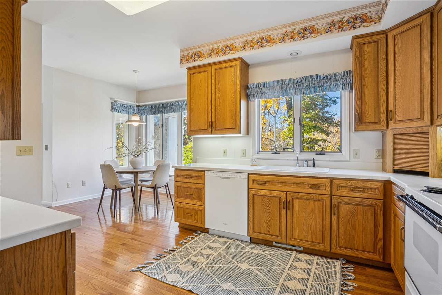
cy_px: 148
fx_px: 209
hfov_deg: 93.3
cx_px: 221
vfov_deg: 70.4
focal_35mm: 17
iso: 400
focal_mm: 17
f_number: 9
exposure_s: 1/20
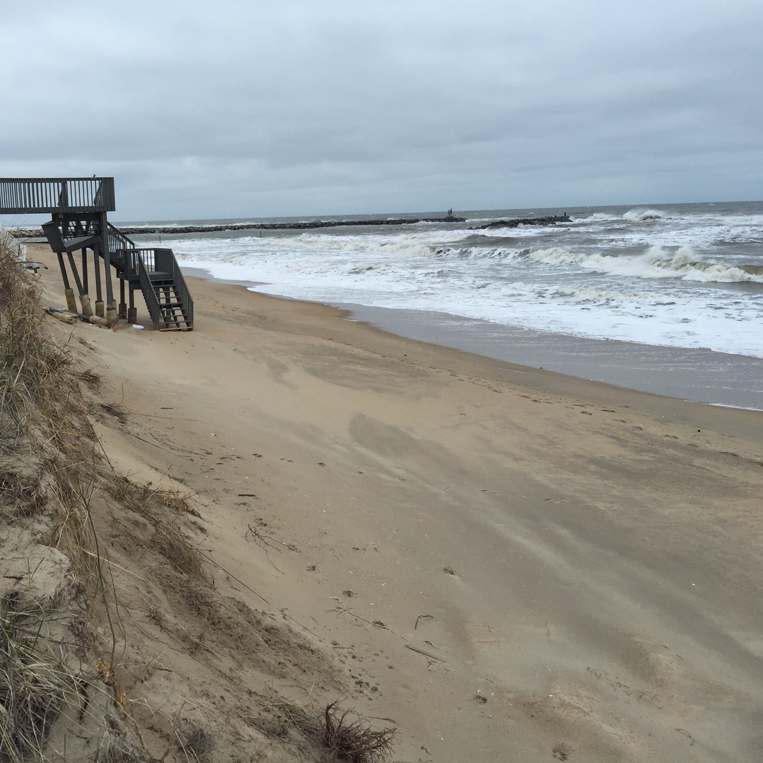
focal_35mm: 35
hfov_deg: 46.7
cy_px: 376
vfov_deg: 47.2
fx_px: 873
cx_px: 274
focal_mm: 4.15
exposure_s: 1/920
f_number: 2.2
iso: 32
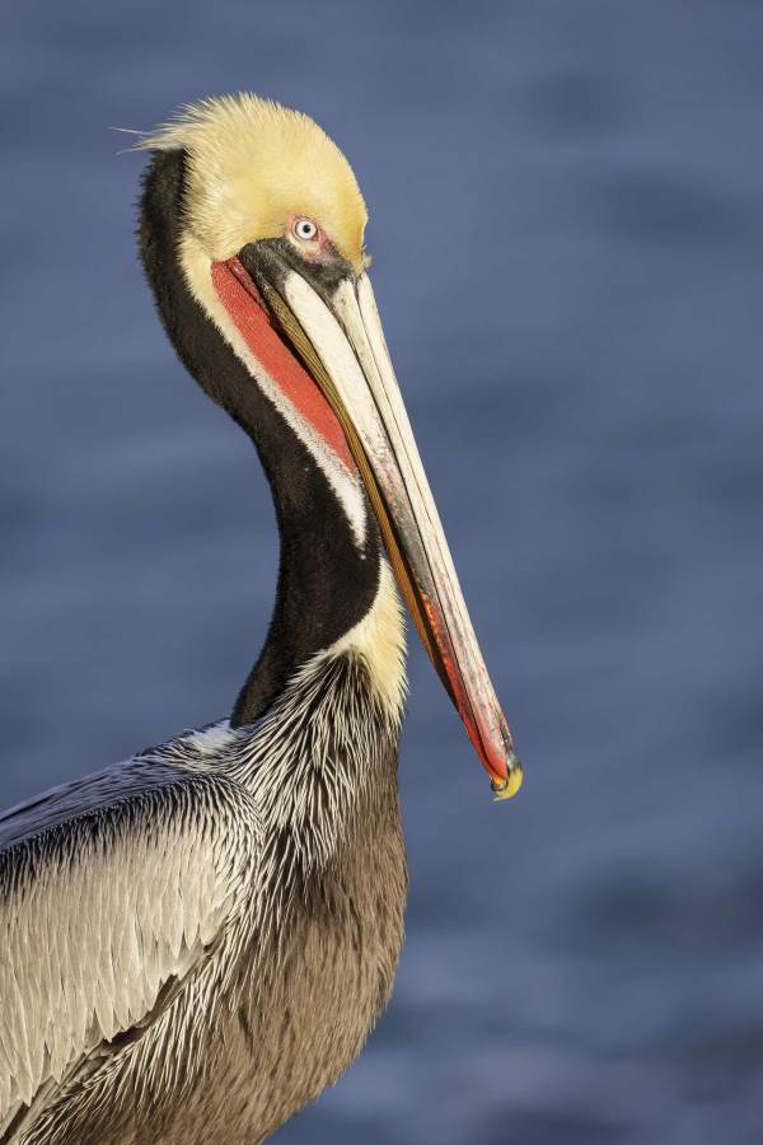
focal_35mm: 600
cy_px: 572
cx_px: 382
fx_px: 19074
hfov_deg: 2.3
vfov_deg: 3.4
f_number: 6.3
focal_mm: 600
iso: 800
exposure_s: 1/3200
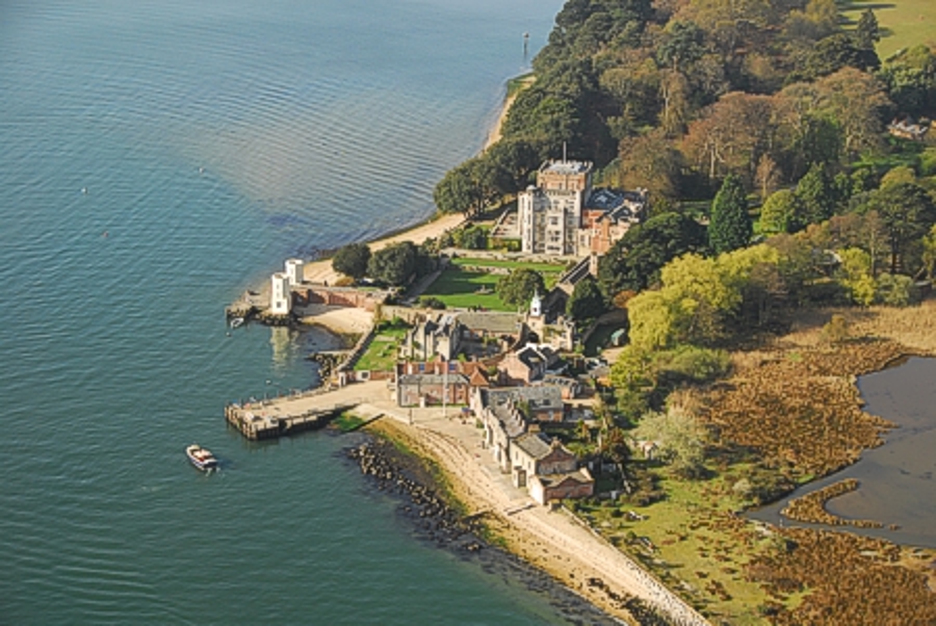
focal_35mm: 75
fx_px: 1952
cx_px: 468
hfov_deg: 27.0
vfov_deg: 18.2
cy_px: 313
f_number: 6.3
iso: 160
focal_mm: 50
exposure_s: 1/400
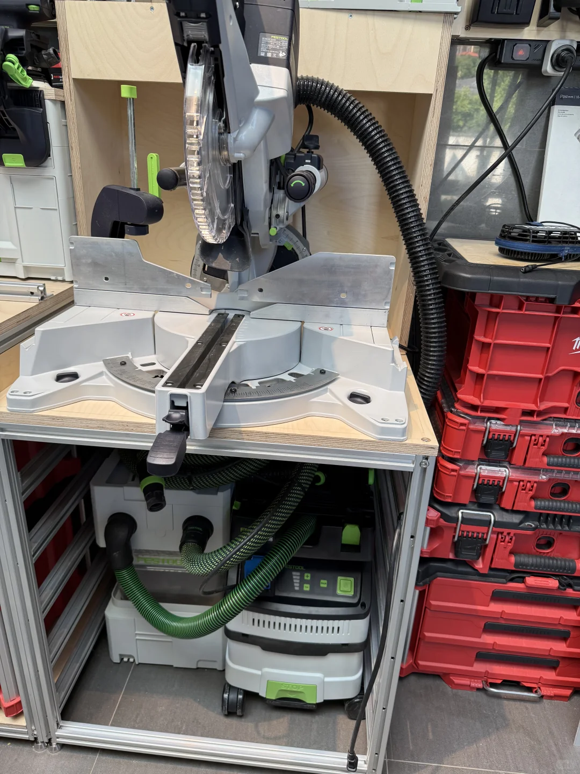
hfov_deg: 56.8
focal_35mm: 24
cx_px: 290
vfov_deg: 71.6
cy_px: 387
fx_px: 536
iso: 125
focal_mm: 6.76
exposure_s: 1/121
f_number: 1.78
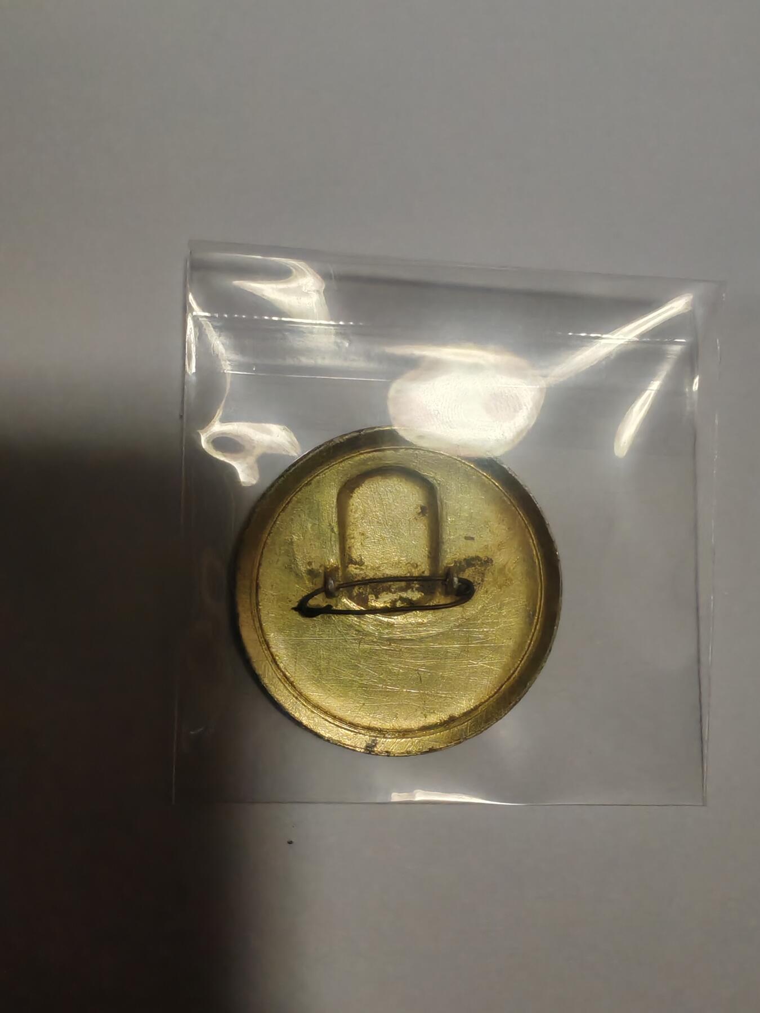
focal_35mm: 27
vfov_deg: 65.3
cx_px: 380
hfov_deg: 51.4
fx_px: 790
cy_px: 506
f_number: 2.2
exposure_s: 1/33
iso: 200
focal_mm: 1.96
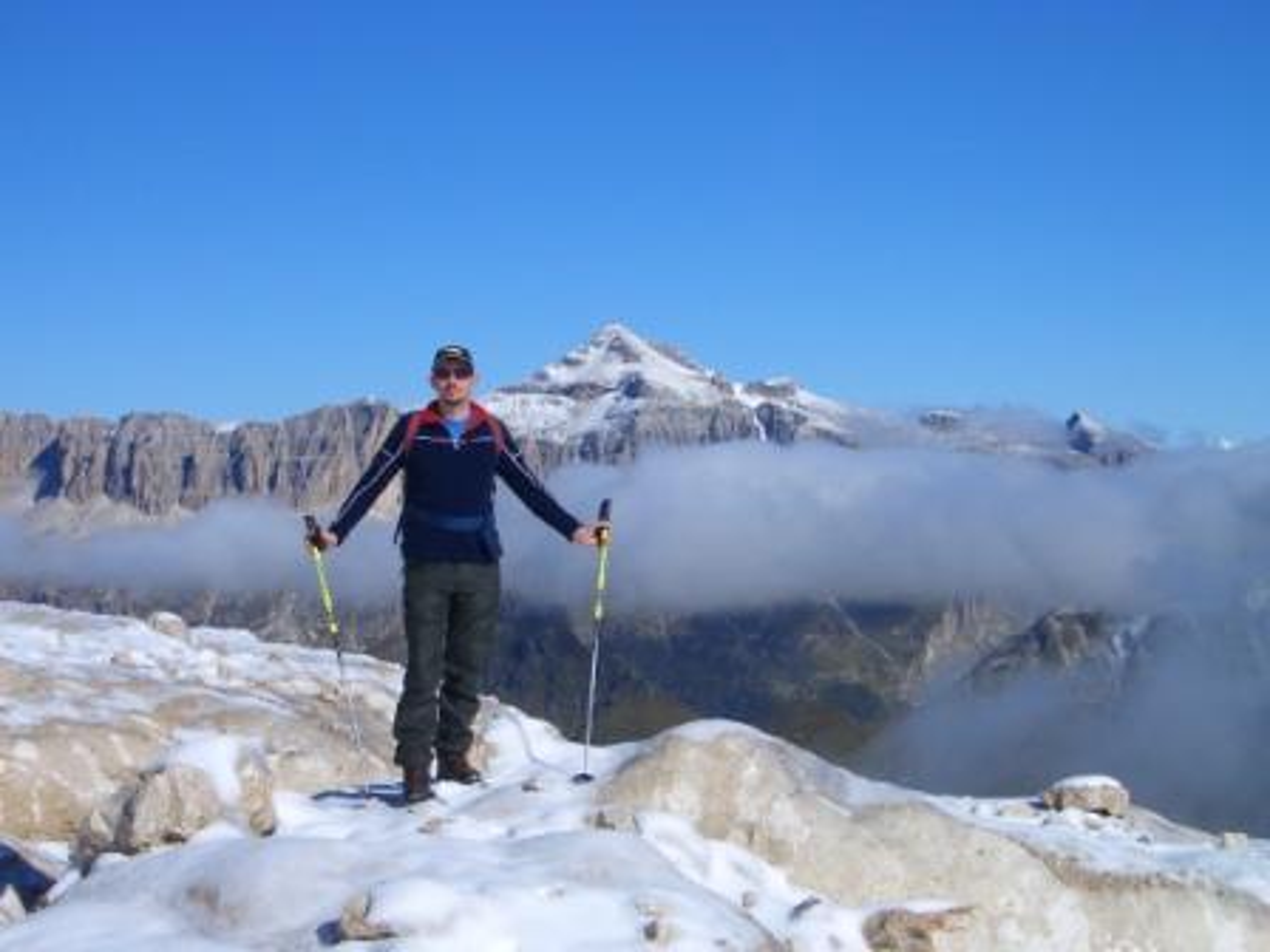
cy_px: 476
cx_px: 635
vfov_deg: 19.9
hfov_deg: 26.3
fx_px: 2715
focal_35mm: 74
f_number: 6.2
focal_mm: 12.2
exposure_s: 1/640
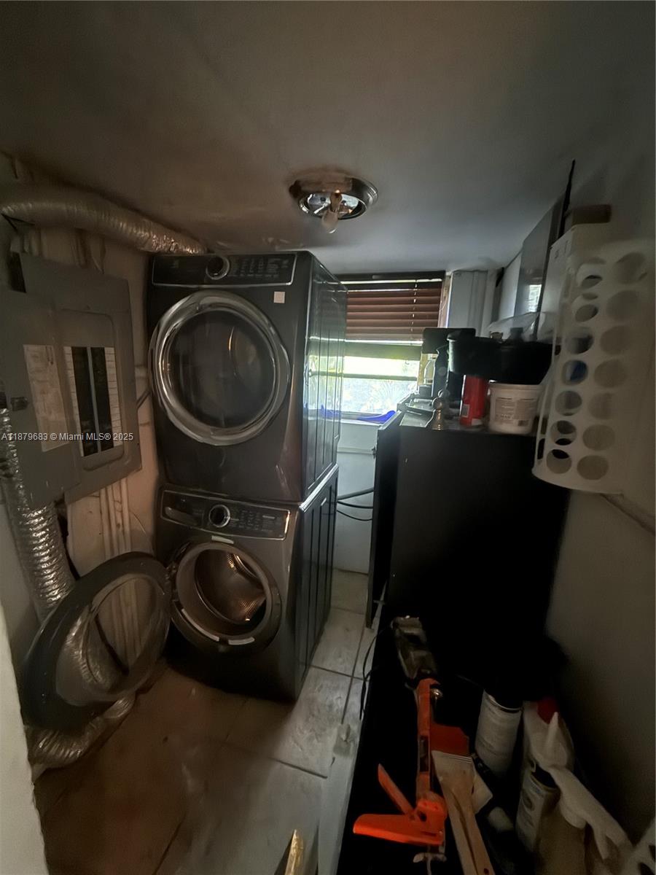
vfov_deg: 102.1
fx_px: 354
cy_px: 438
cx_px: 328
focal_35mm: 14
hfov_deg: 85.7
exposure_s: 1/7
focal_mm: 2.22
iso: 2000
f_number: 2.2
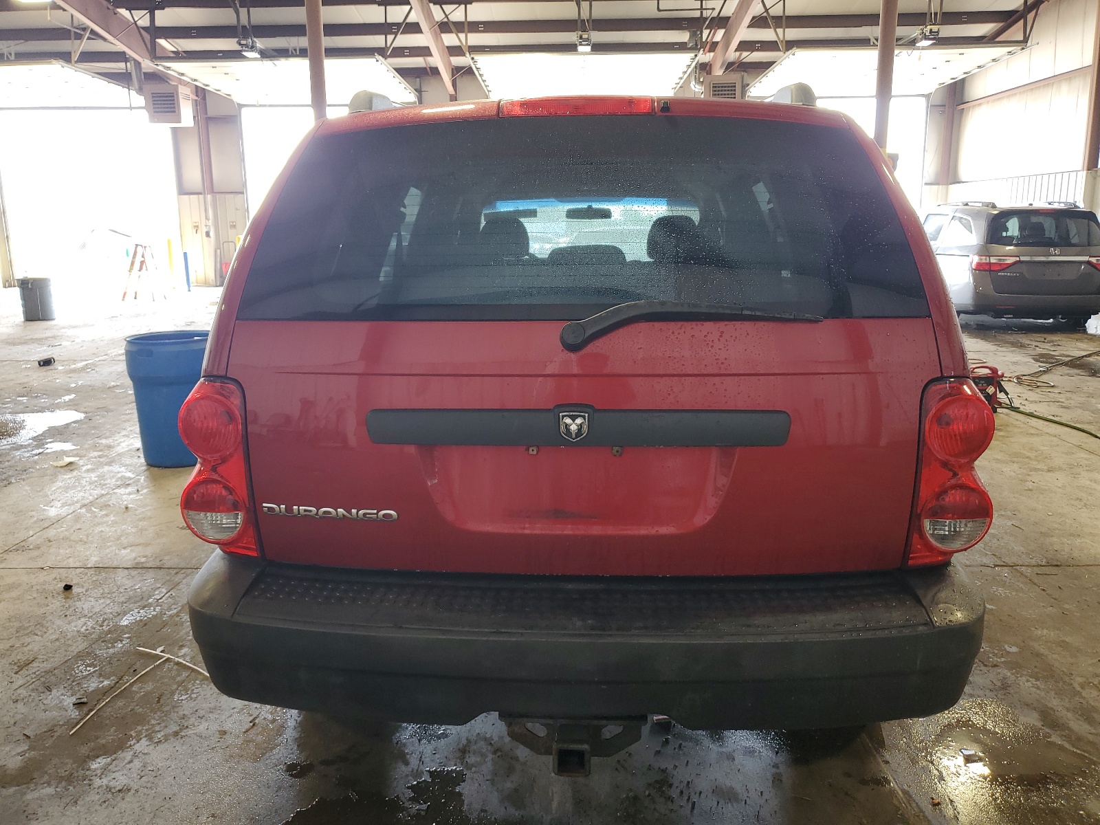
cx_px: 550
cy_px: 412
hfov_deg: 67.3
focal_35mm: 26
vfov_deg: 53.1
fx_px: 826
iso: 54
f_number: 1.5
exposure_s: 1/60.2
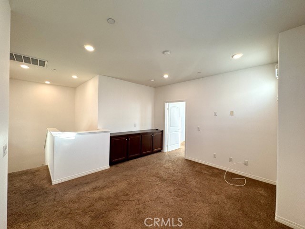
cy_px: 114
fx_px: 123
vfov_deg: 85.7
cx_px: 152
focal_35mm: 14
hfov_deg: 102.1
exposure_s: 1/120
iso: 100
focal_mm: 2.22
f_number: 2.2
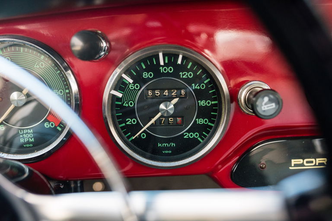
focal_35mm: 35
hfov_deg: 54.4
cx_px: 166
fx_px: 323
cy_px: 110
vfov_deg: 37.9
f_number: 3.2
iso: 1000
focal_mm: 35
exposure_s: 1/80
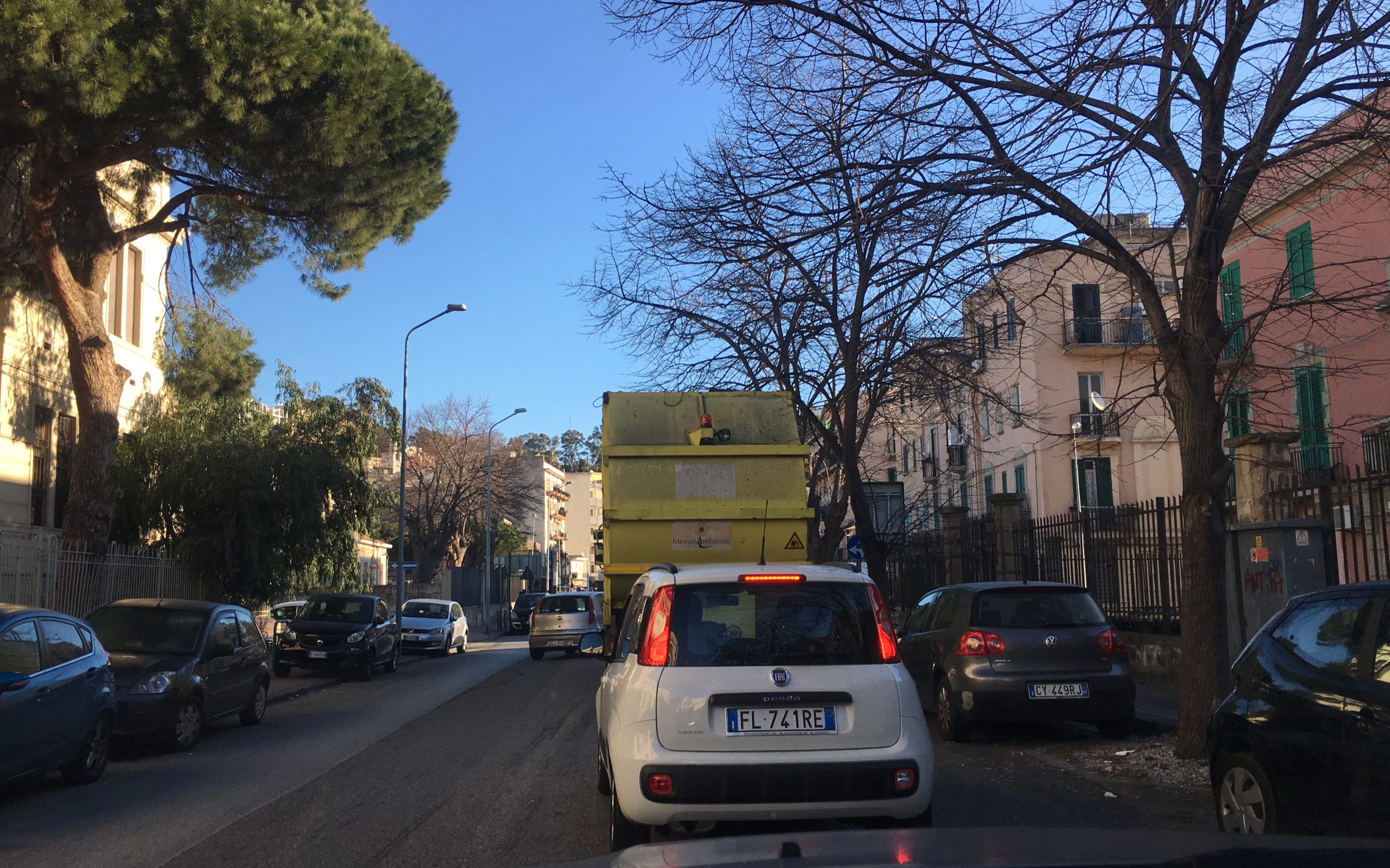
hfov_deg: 61.2
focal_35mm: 31
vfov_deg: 40.6
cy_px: 451
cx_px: 694
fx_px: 1174
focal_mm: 4.15
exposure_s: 1/541
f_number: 2.2
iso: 25
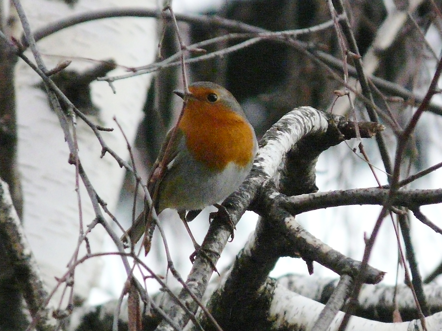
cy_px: 166
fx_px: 10253
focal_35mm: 803
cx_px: 221
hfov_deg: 2.5
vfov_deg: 1.9
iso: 800
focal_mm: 82.8
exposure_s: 1/500
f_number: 4.2
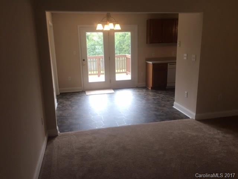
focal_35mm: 29
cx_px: 119
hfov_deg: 61.7
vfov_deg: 48.2
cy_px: 90
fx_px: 199
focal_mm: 4.15
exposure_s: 1/60
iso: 25
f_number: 2.2
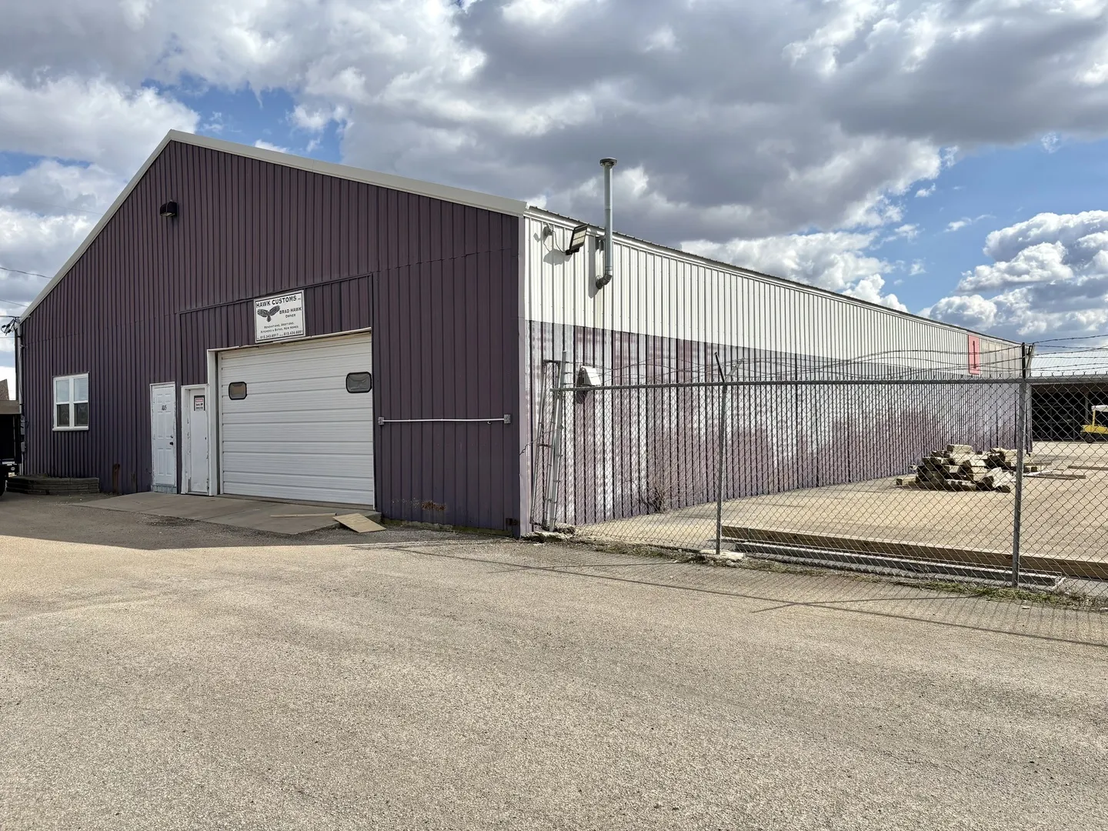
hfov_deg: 67.3
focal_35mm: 26
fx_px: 832
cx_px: 554
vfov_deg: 53.1
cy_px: 416
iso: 50
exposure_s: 1/5814
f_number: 1.6
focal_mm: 5.96
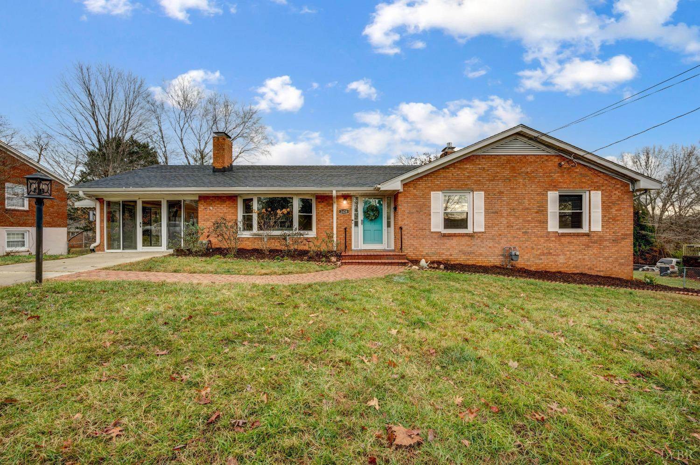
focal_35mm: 14
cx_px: 350
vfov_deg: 81.1
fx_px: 272
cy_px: 232
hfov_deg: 104.3
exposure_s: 1/40
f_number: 8
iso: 200
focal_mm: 14
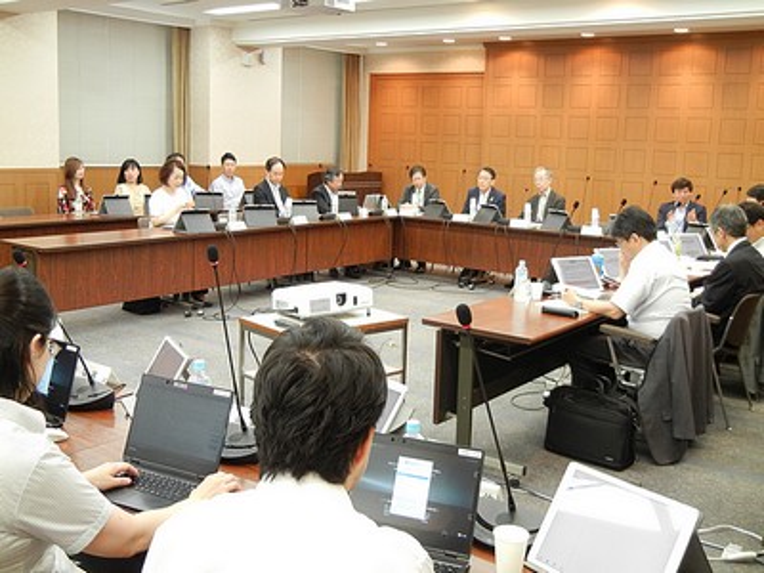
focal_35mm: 39
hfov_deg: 47.9
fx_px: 861
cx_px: 382
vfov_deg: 36.8
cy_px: 286
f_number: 3.7
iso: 400
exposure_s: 1/21.1
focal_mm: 7.1
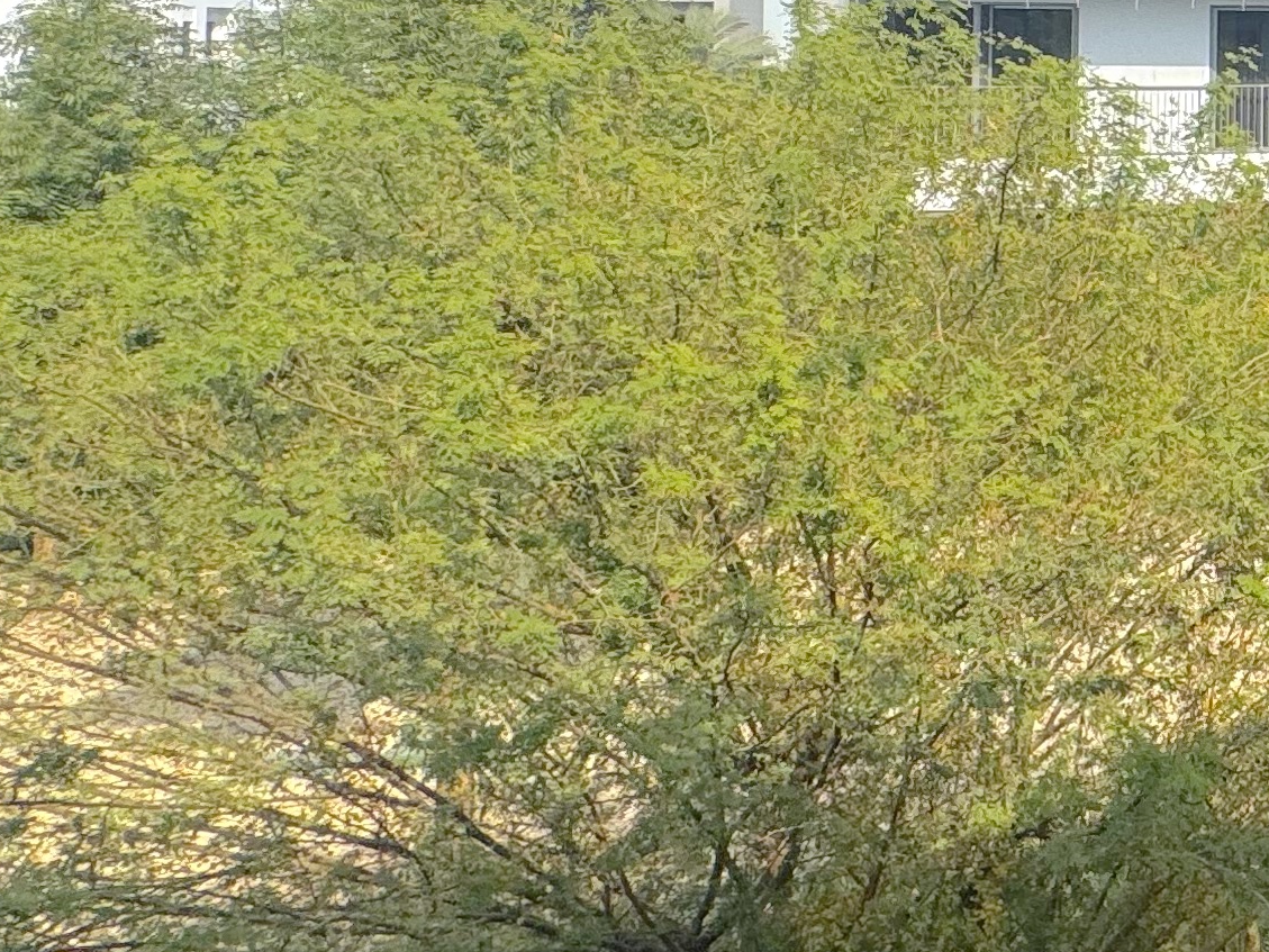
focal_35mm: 50
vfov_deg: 27.5
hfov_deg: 24.6
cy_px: 7
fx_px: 1833
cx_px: 2090
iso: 50
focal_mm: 2.22
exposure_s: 1/1789
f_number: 2.2
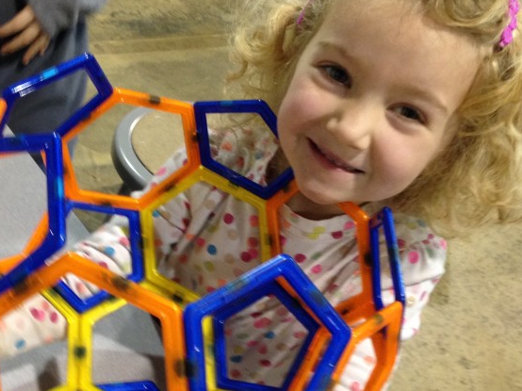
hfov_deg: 31.6
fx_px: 919
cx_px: 202
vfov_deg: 24.0
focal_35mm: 61
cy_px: 220
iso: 160
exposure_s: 1/20
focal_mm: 4.12
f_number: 2.4
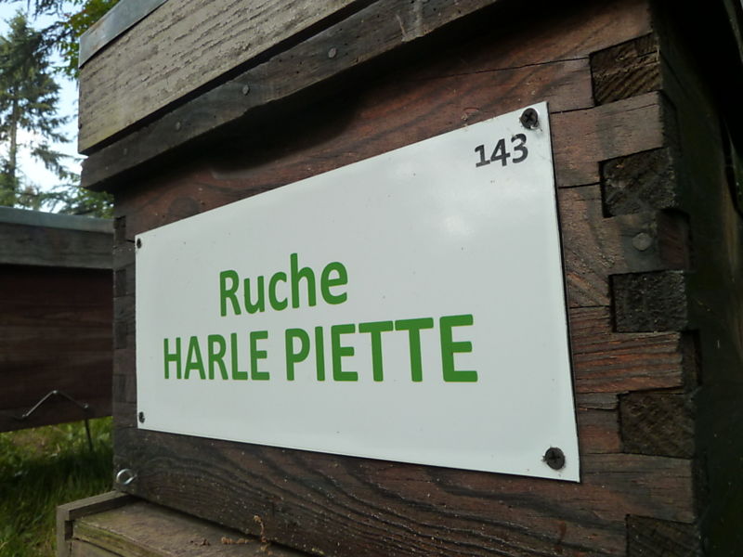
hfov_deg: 69.4
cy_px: 278
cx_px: 372
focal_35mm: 25
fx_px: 537
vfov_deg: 54.9
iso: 125
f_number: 4
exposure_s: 1/160
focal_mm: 4.1
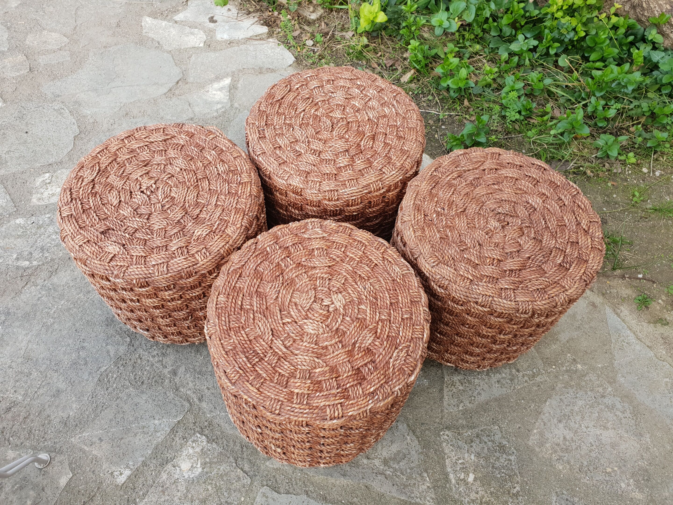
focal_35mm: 26
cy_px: 252
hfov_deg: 67.3
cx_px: 336
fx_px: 505
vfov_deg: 53.1
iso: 64
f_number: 2.4
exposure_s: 1/100
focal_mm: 4.3
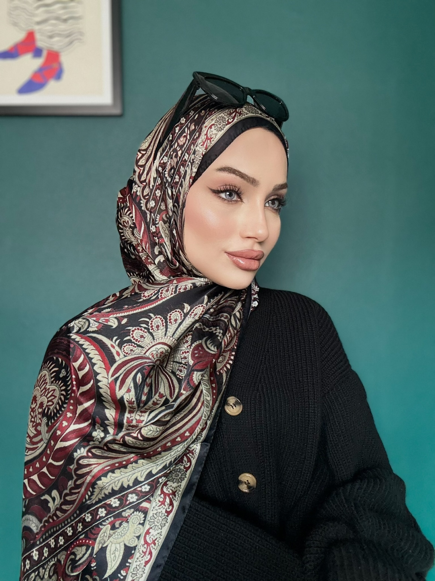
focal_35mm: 30
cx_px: 218
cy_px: 290
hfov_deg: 46.8
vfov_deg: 60.0
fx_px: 503
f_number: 1.9
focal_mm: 2.69
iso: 320
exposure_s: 1/60
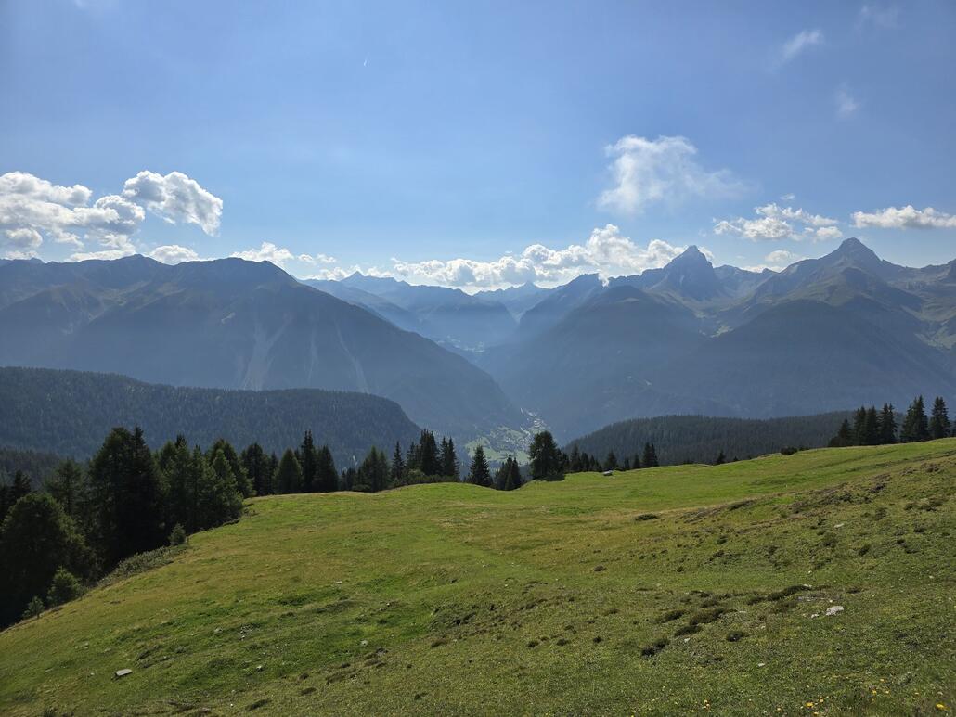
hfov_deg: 73.9
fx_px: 635
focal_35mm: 23
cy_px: 358
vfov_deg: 58.9
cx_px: 478
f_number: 1.7
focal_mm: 6.3
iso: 12
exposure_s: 1/1794
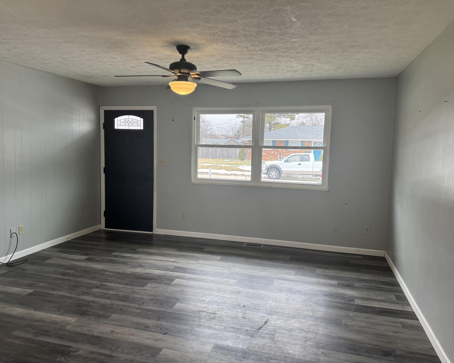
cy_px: 175
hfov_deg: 66.0
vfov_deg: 54.9
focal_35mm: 26
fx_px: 349
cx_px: 222
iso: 100
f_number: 1.78
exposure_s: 1/120
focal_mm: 6.76
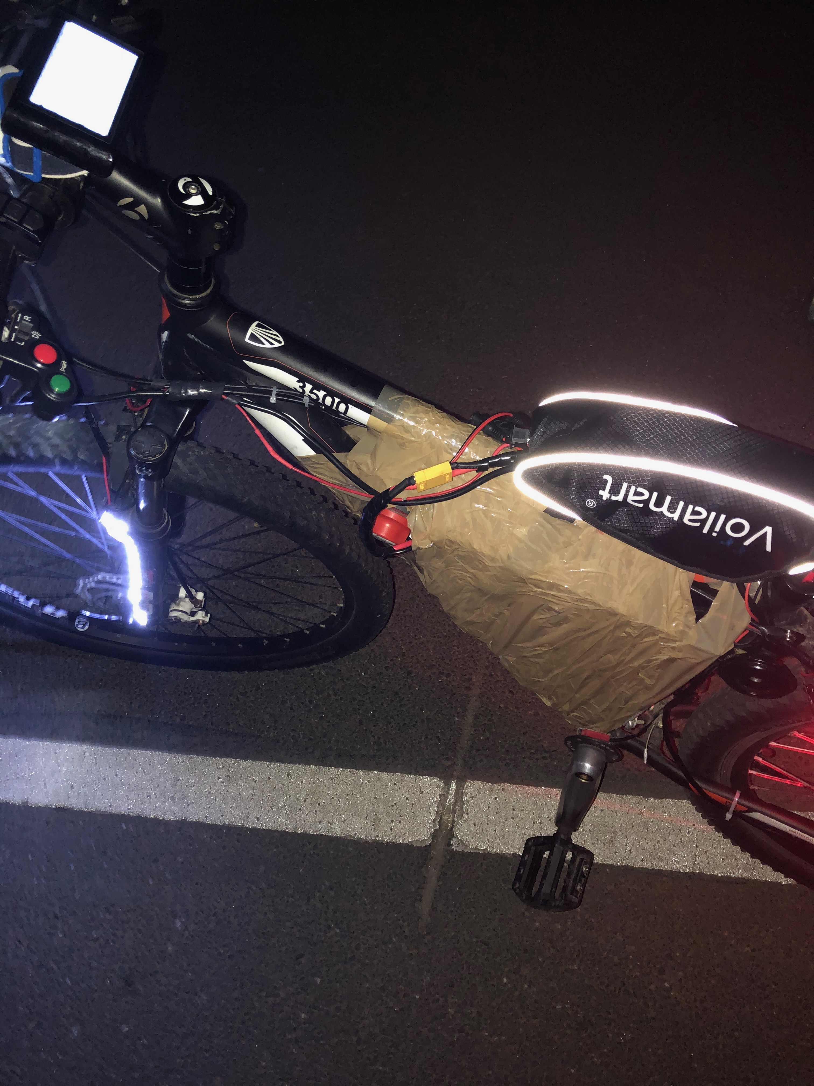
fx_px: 878
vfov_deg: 63.4
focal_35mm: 28
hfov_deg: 49.7
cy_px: 543
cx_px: 407
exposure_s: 1/4
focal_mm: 3.99
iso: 200
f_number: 1.8
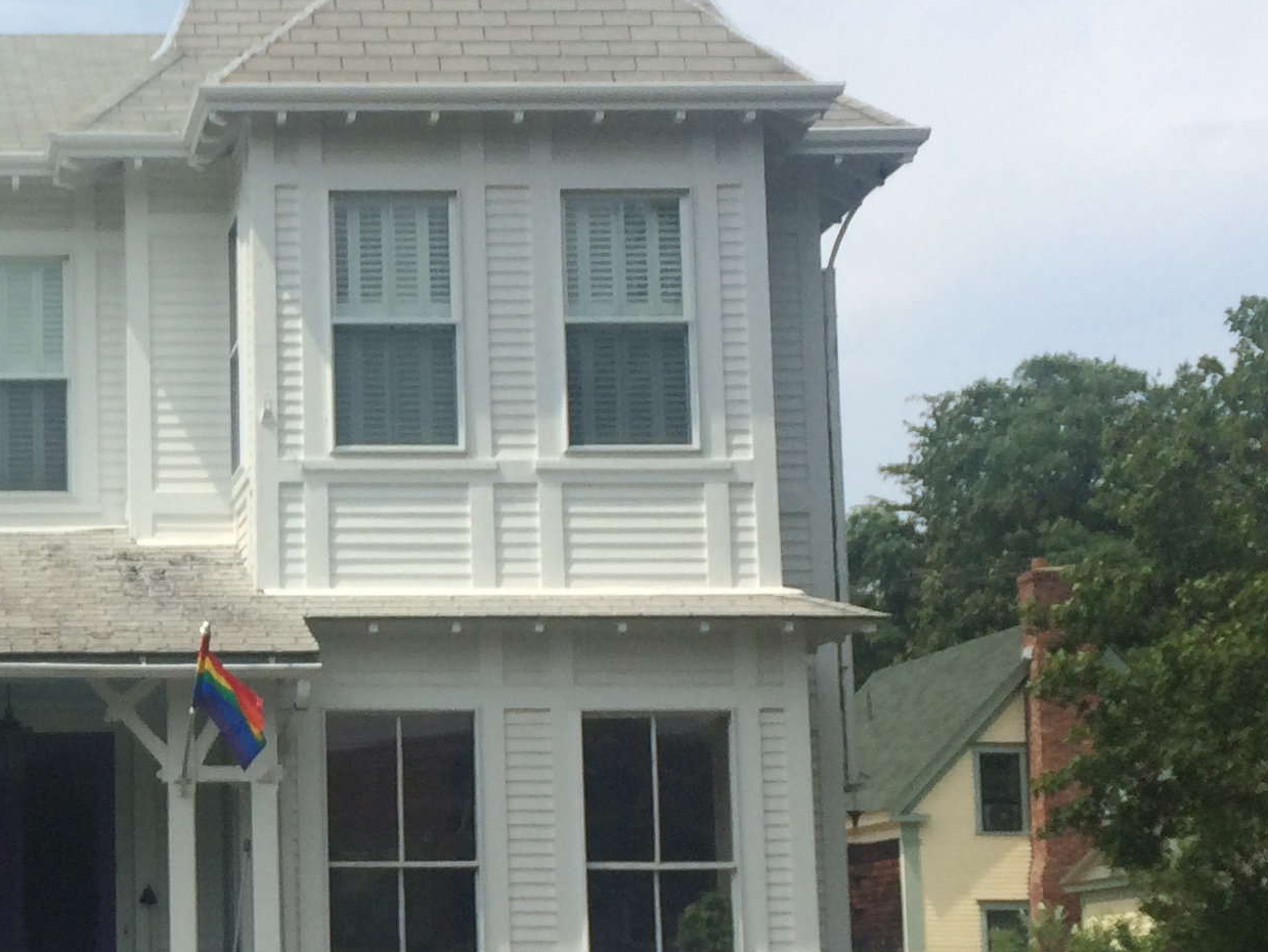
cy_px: 702
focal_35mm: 79
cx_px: -71
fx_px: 2895
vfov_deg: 18.6
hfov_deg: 23.4
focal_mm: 4.12
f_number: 2.2
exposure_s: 1/3425
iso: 40
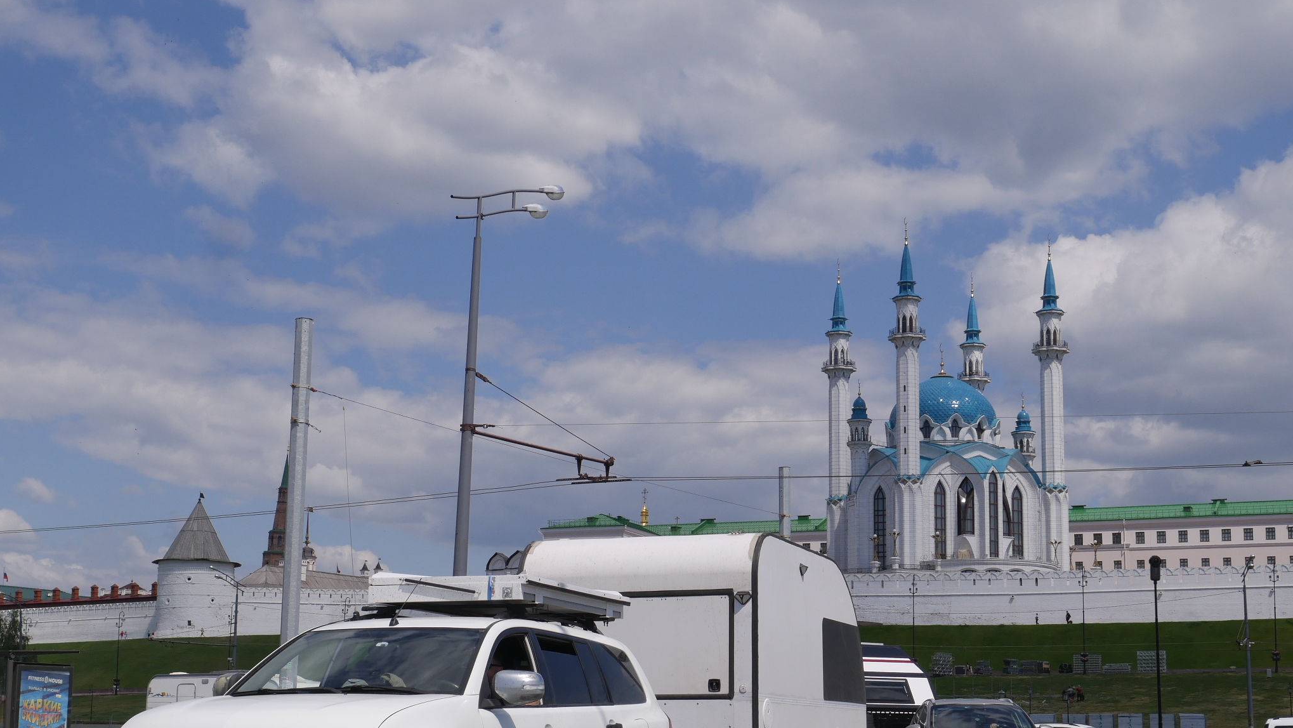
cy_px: 487
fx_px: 1749
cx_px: 647
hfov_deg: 40.6
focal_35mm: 51
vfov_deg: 23.4
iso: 200
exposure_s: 1/640
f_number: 11
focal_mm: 21
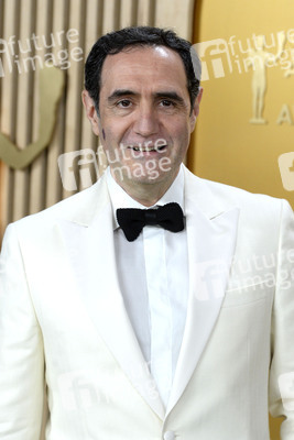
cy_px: 220
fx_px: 1652
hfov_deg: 10.2
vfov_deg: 15.2
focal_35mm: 135
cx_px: 147
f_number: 6.3
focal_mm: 135
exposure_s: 1/250
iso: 2500
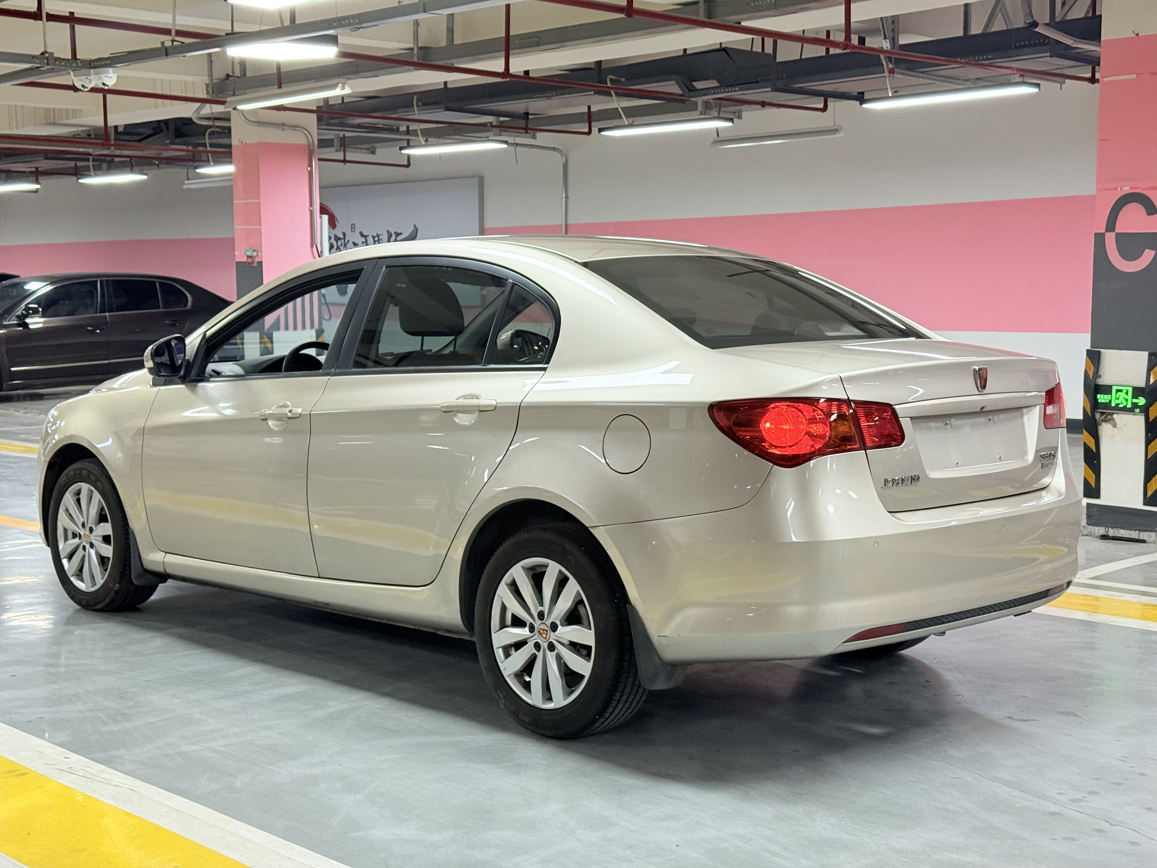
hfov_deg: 39.7
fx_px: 1604
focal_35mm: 48
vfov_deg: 30.3
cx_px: 578
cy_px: 434
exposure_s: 1/50
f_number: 1.78
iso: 125
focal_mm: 6.76
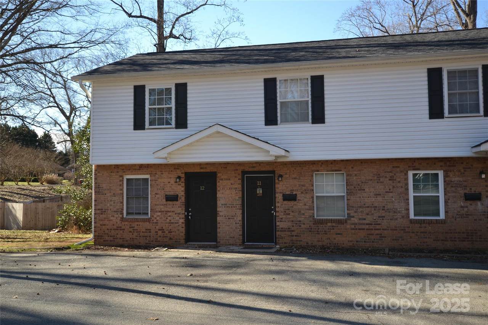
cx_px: 244
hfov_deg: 53.1
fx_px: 488
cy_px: 162
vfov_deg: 36.9
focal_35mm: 36
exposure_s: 1/125
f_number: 5.6
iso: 110
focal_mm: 24
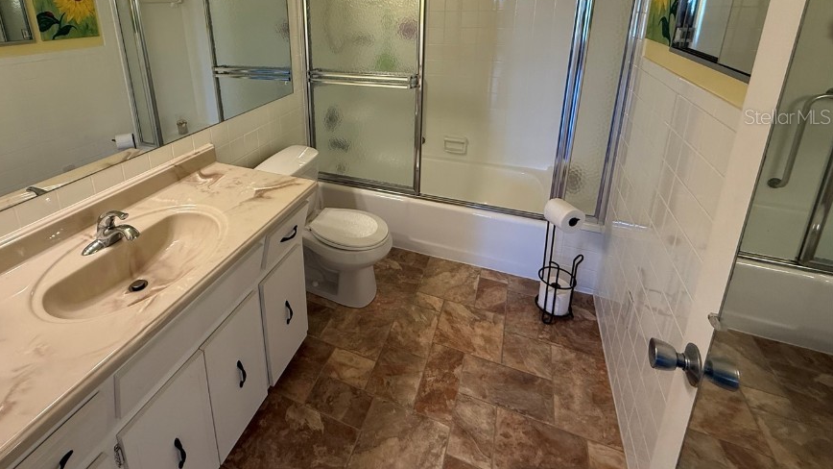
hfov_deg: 91.8
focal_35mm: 18
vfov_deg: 57.8
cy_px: 116
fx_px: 398
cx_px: 344
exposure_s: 1/120
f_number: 2.2
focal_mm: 2.22
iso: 160
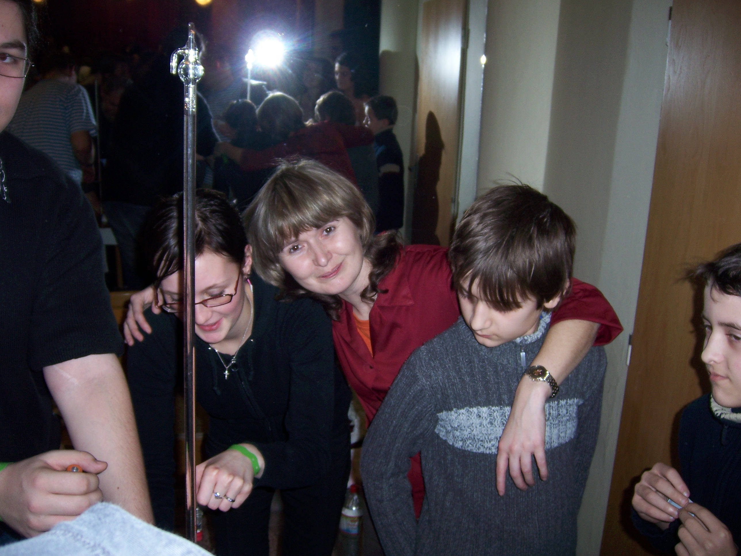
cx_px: 370
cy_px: 278
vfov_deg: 39.7
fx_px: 771
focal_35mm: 36
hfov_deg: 51.4
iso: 80
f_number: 2.8
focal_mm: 6.2
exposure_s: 1/60
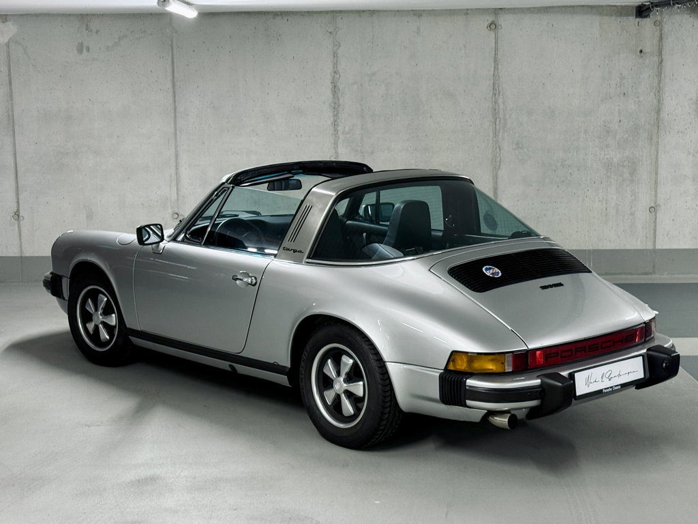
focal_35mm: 48
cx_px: 349
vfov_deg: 30.3
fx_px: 968
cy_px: 262
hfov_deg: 39.7
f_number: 1.78
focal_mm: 6.76
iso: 100
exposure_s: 1/50
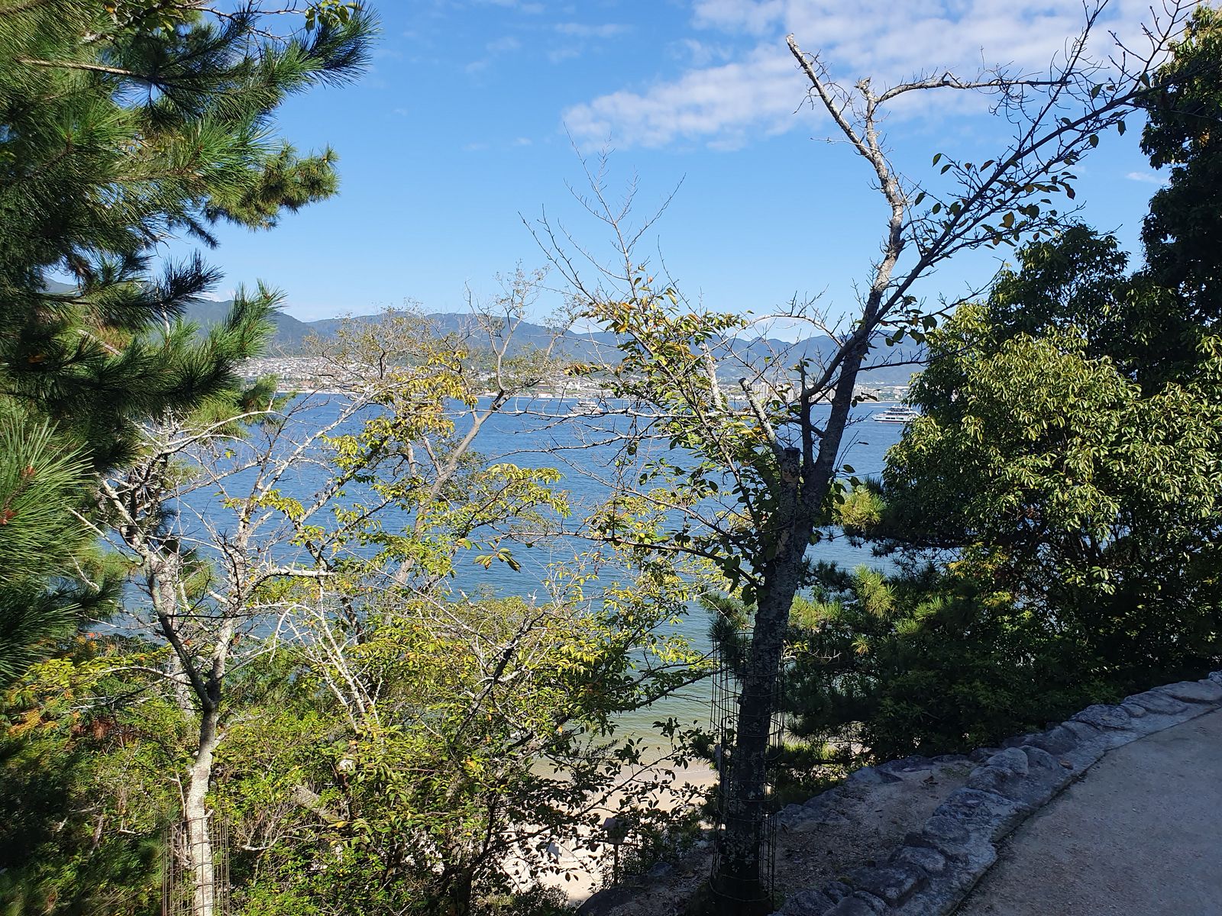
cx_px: 611
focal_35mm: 26
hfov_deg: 67.3
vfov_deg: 53.1
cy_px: 458
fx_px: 918
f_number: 2.4
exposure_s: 1/1236
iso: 50
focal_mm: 4.32
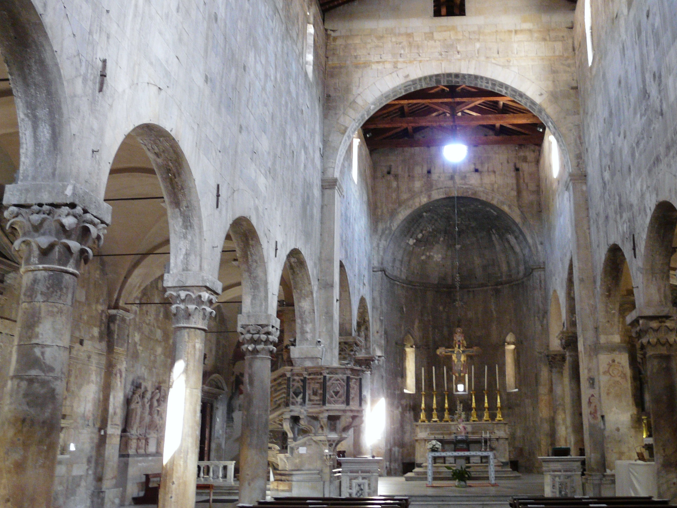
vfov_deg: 40.7
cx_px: 421
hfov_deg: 52.1
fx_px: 684
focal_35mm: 35
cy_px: 260
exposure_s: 1/5
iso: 200
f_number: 2.8
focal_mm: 4.6
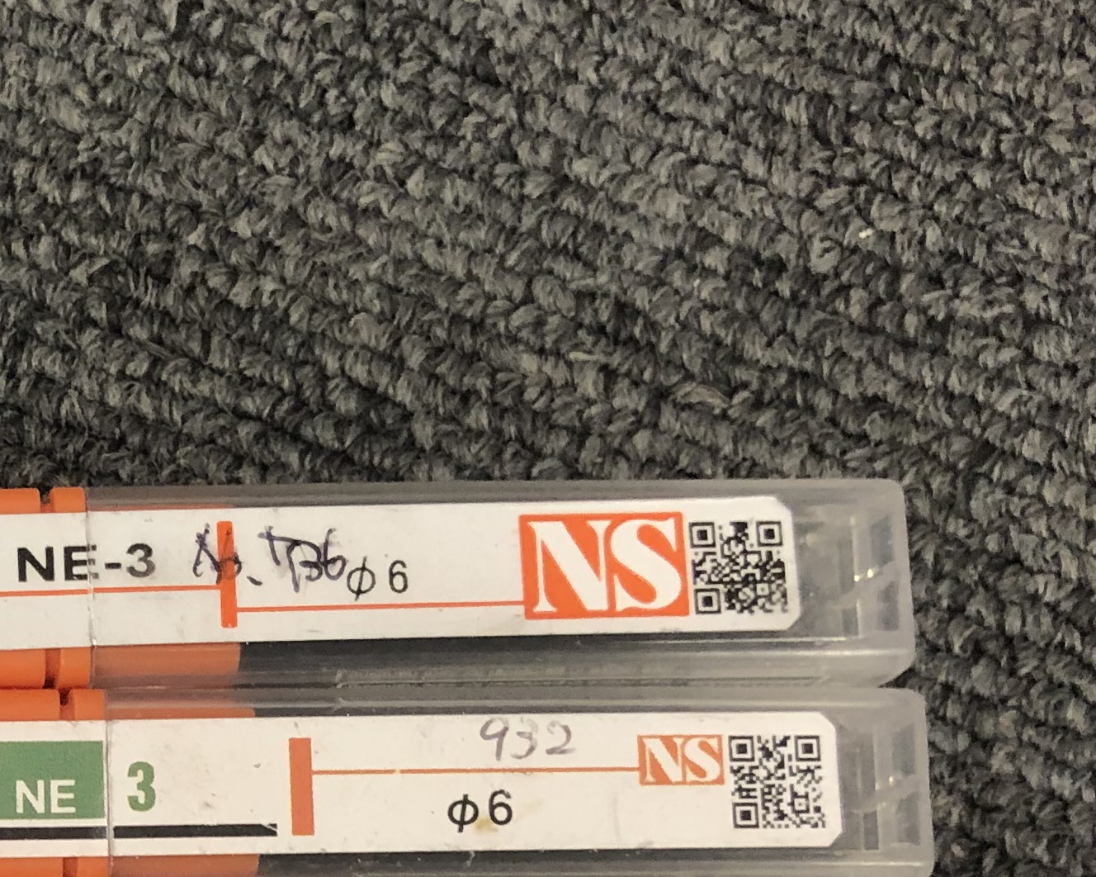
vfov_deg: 17.6
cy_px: 1074
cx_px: -225
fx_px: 2692
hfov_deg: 21.4
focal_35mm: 83
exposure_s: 1/17
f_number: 1.8
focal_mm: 4
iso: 50
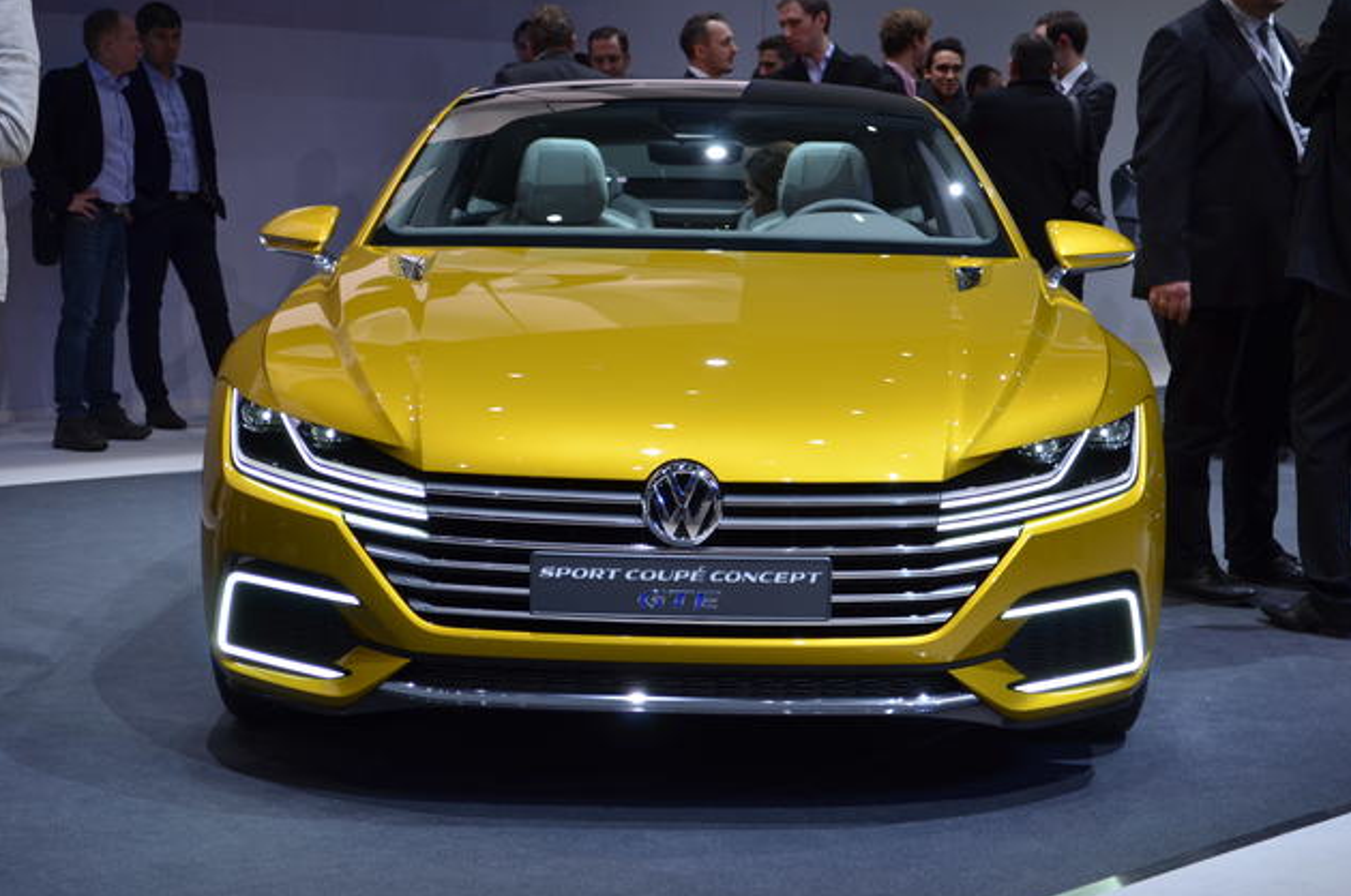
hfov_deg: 30.1
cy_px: 448
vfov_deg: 20.2
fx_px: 2510
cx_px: 684
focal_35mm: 67
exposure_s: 1/60
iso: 200
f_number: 5.6
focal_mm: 44
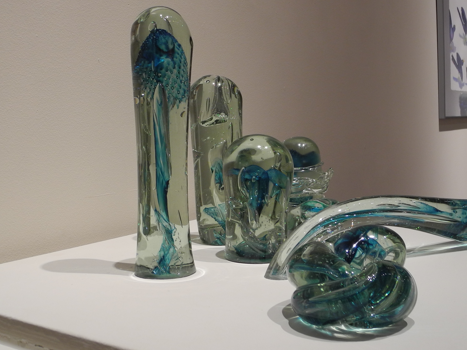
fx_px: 634
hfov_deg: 40.4
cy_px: 113
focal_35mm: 47
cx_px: 222
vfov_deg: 30.6
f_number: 2.8
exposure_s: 1/30
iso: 100
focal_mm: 6
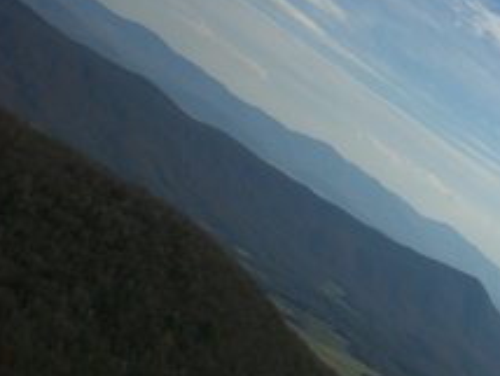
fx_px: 1027
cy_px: 210
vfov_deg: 20.8
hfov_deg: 26.5
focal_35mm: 71
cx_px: 444
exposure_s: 1/1000
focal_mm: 6.3
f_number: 4.4
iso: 50
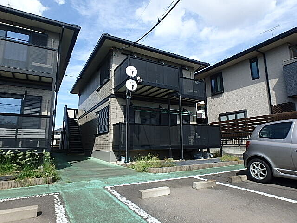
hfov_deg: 79.0
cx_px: 148
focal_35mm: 21
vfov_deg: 63.4
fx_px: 180
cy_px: 112
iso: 125
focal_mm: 3.7
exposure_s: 1/800
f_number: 3.5
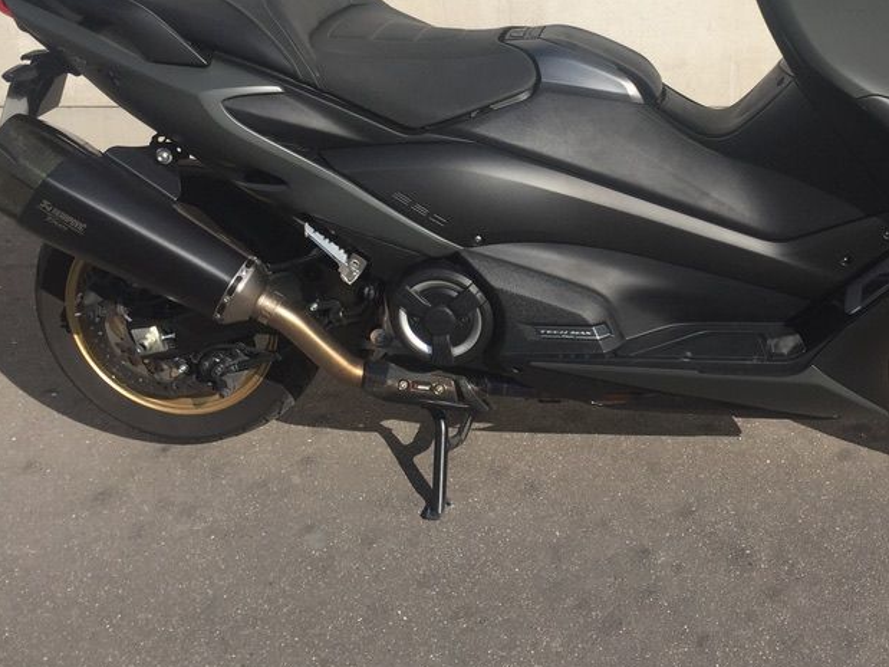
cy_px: 134
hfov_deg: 39.3
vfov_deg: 29.6
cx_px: 569
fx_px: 1232
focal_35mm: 48
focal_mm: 4.15
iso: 32
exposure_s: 1/2326
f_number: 2.2
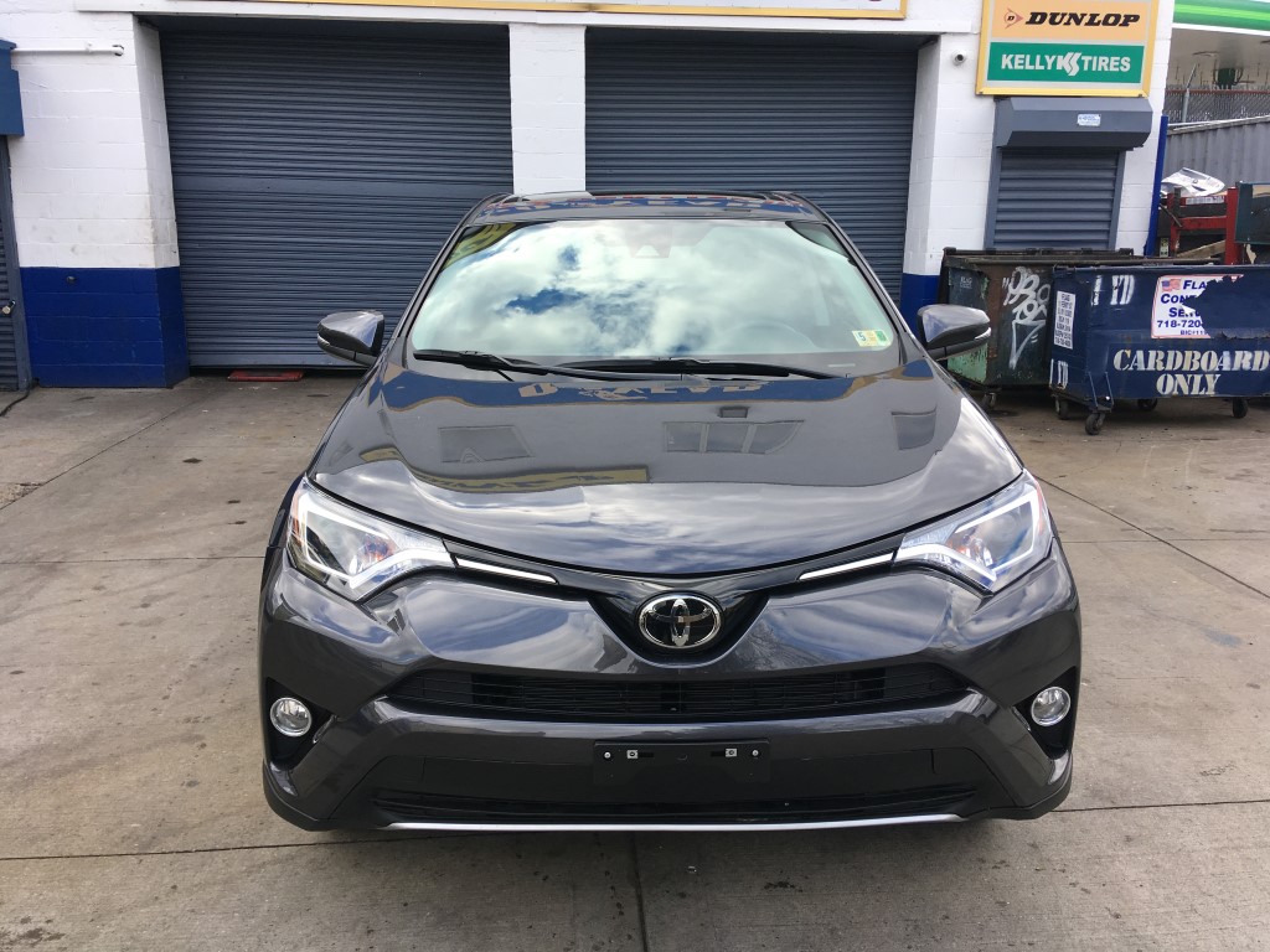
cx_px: 635
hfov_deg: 61.7
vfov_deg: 48.2
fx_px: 1064
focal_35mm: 29
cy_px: 476
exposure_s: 1/275
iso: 25
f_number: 2.2
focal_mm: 4.15
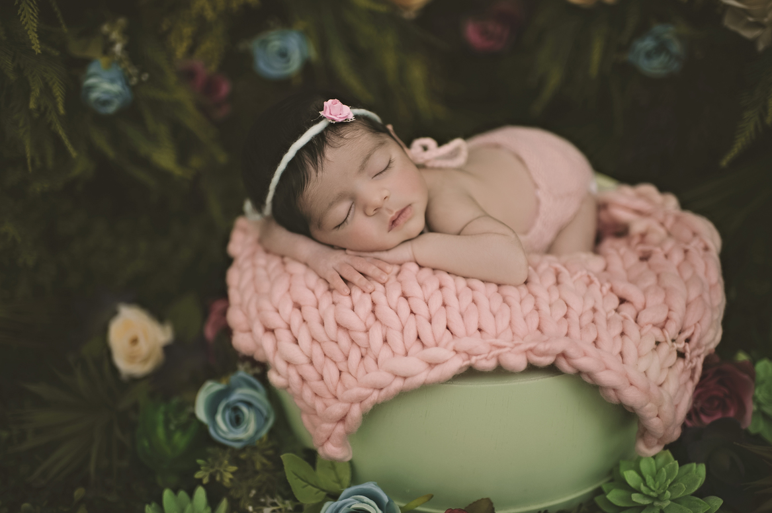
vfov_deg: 36.8
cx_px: 383
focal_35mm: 36
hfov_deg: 53.2
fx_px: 771
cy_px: 260
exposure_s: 1/125
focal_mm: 35
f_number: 1.6
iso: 200
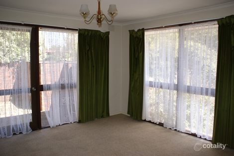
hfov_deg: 61.9
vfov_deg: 43.6
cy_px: 78
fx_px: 195
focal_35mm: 30
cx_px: 117
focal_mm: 20
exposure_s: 1/160
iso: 125
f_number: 4
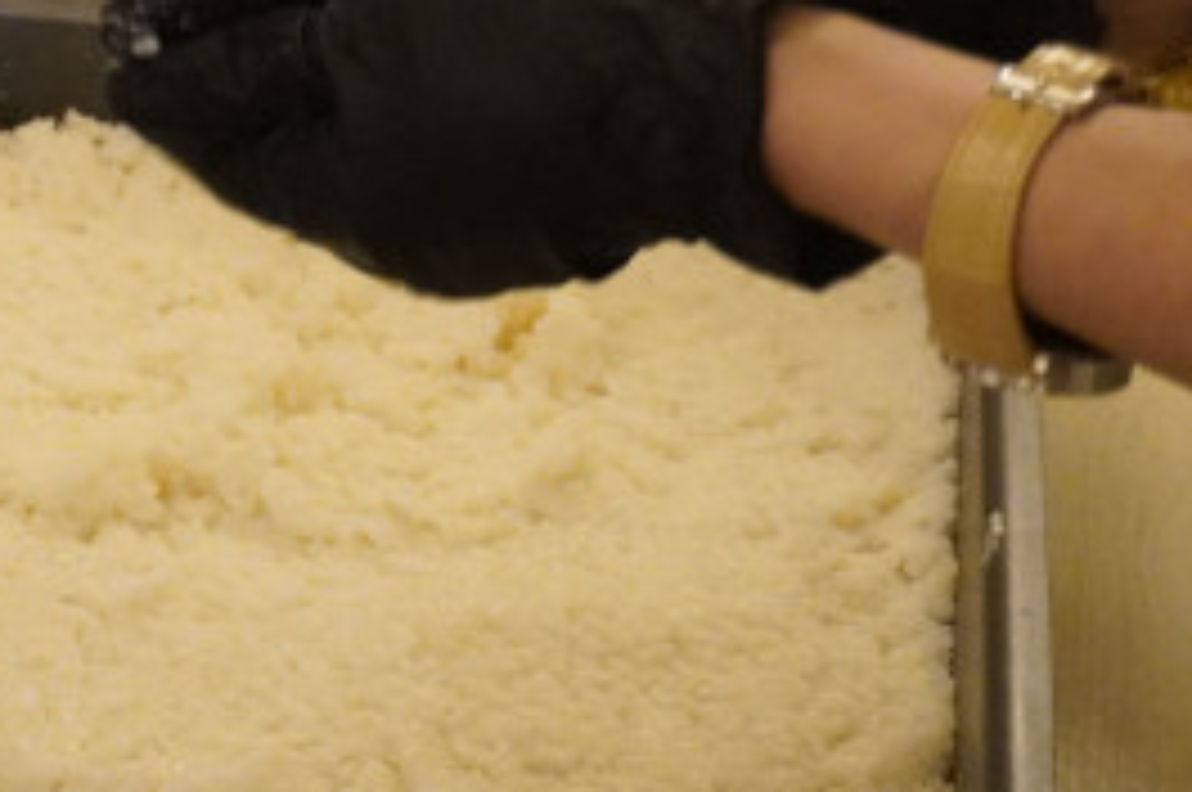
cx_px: -351
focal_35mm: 145
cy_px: -209
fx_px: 4795
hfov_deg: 13.7
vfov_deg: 9.3
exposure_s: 1/100
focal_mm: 32
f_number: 5
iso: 6400
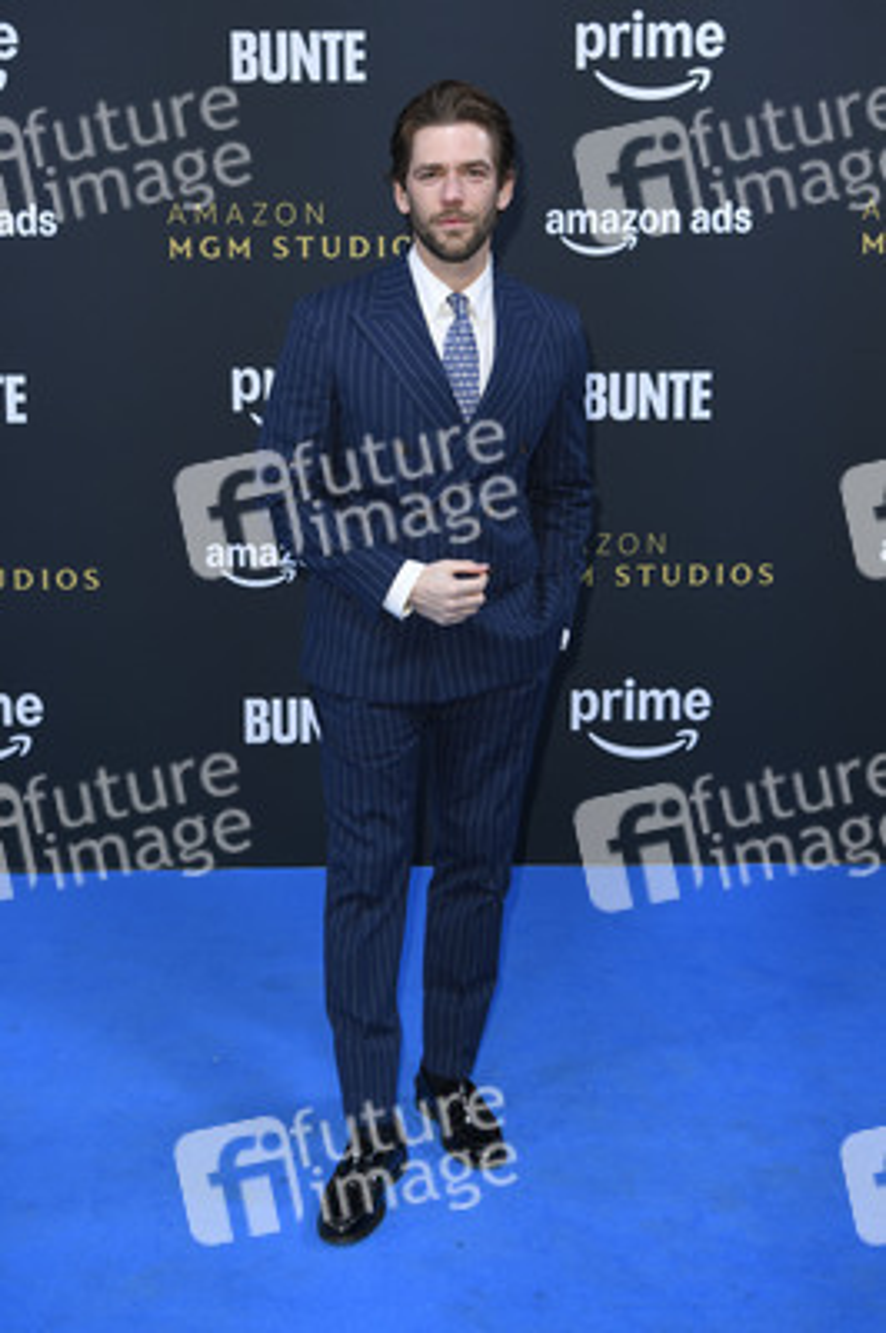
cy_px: 666
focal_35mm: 38
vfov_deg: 50.7
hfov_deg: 35.0
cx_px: 443
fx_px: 1405
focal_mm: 38
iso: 400
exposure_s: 1/500
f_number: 4
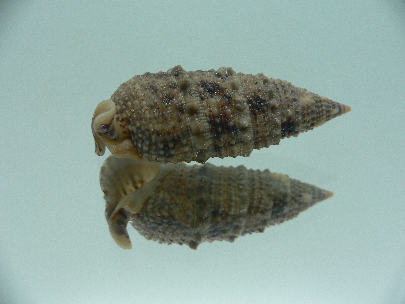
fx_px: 409
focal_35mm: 35
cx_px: 202
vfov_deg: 40.7
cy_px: 152
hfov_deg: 52.6
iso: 100
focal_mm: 4.6
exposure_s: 1/60
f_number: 2.8
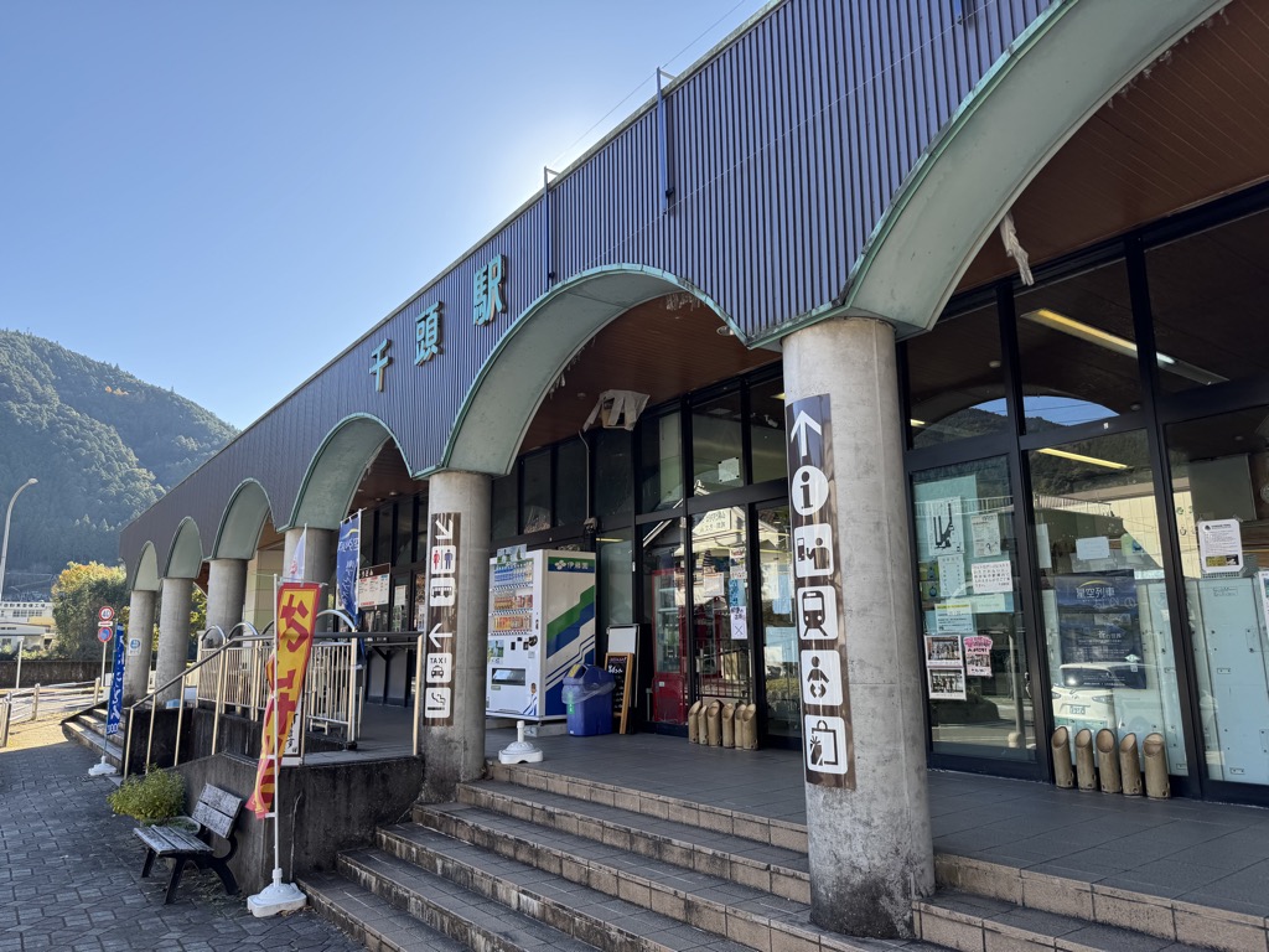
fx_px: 880
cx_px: 634
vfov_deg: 56.8
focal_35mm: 24
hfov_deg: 71.6
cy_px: 476
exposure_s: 1/664
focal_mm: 6.76
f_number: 1.78
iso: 80
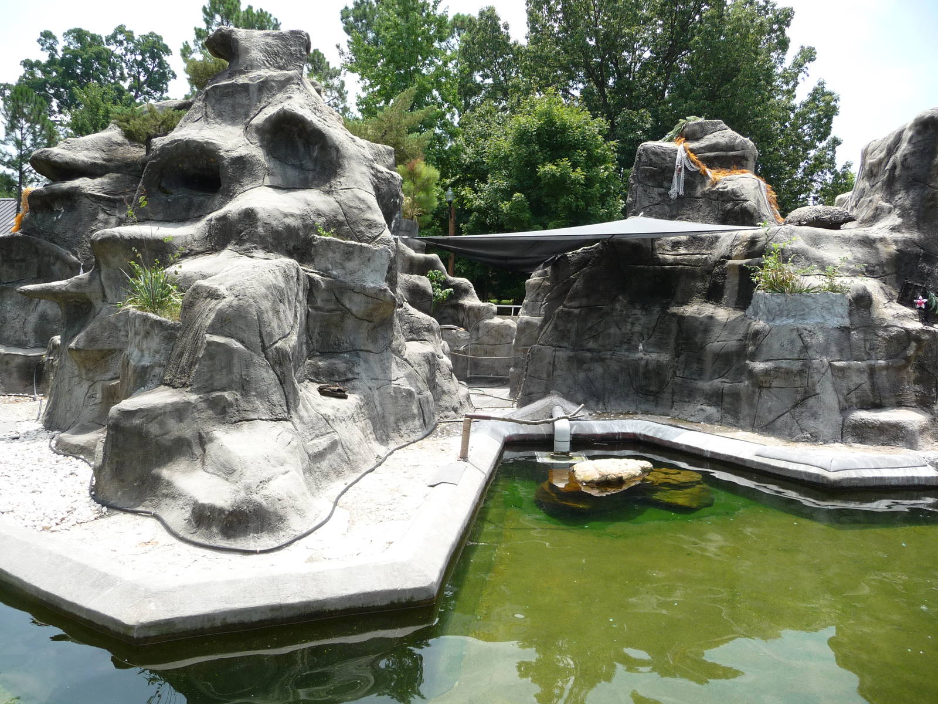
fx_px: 759
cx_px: 469
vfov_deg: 49.7
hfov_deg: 63.4
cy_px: 352
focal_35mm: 28
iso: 100
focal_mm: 4.7
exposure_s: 1/500
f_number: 3.3
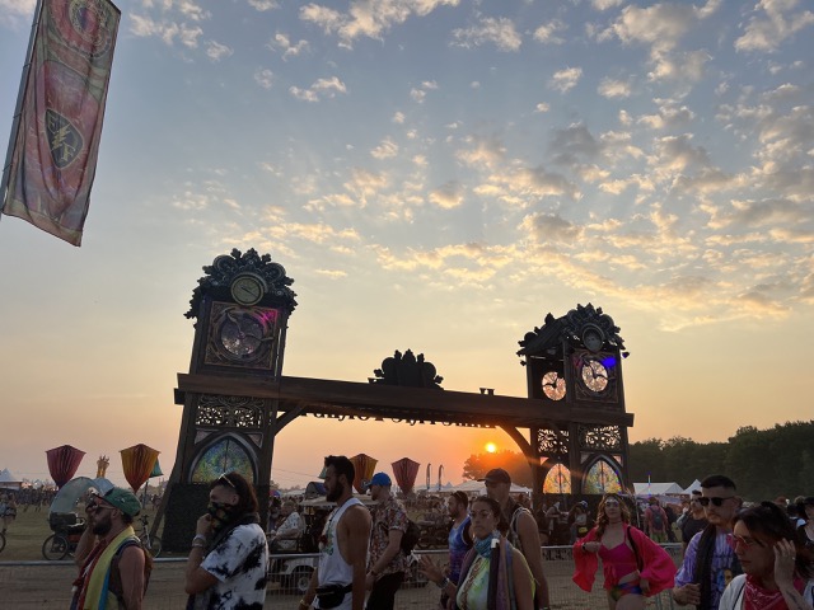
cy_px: 305
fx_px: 611
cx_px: 407
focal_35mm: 26
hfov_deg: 67.3
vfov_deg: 53.1
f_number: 1.5
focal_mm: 5.7
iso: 50
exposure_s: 1/2632
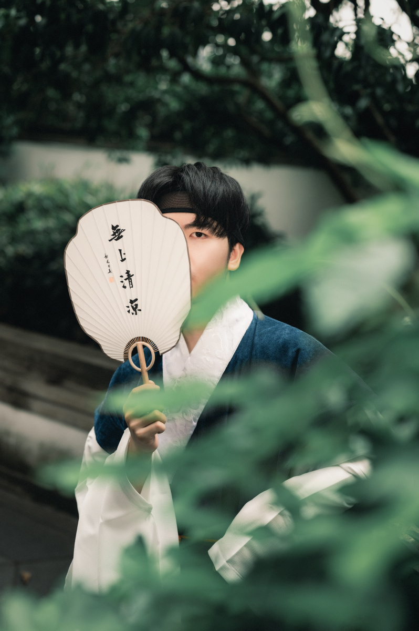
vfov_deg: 39.6
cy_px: 316
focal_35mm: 50
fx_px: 874
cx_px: 210
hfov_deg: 26.9
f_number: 2.8
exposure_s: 1/400
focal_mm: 50
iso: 100
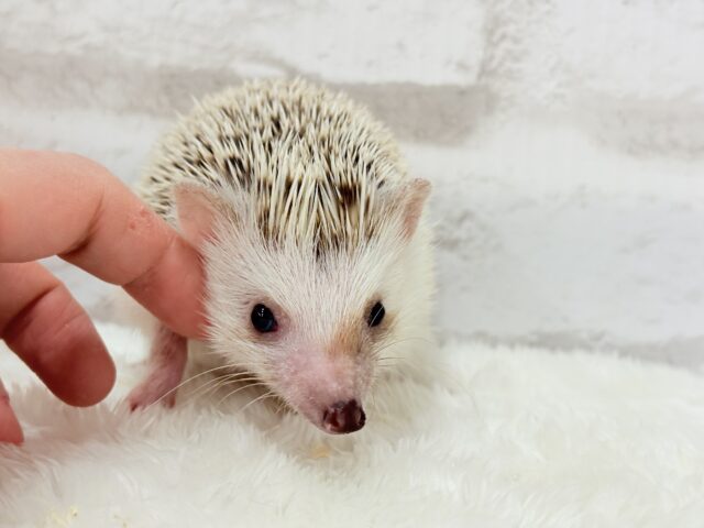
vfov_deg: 28.0
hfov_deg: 36.8
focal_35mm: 52
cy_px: 264
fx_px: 1058
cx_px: 352
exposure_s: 1/100
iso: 100
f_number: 1.6
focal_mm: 5.96
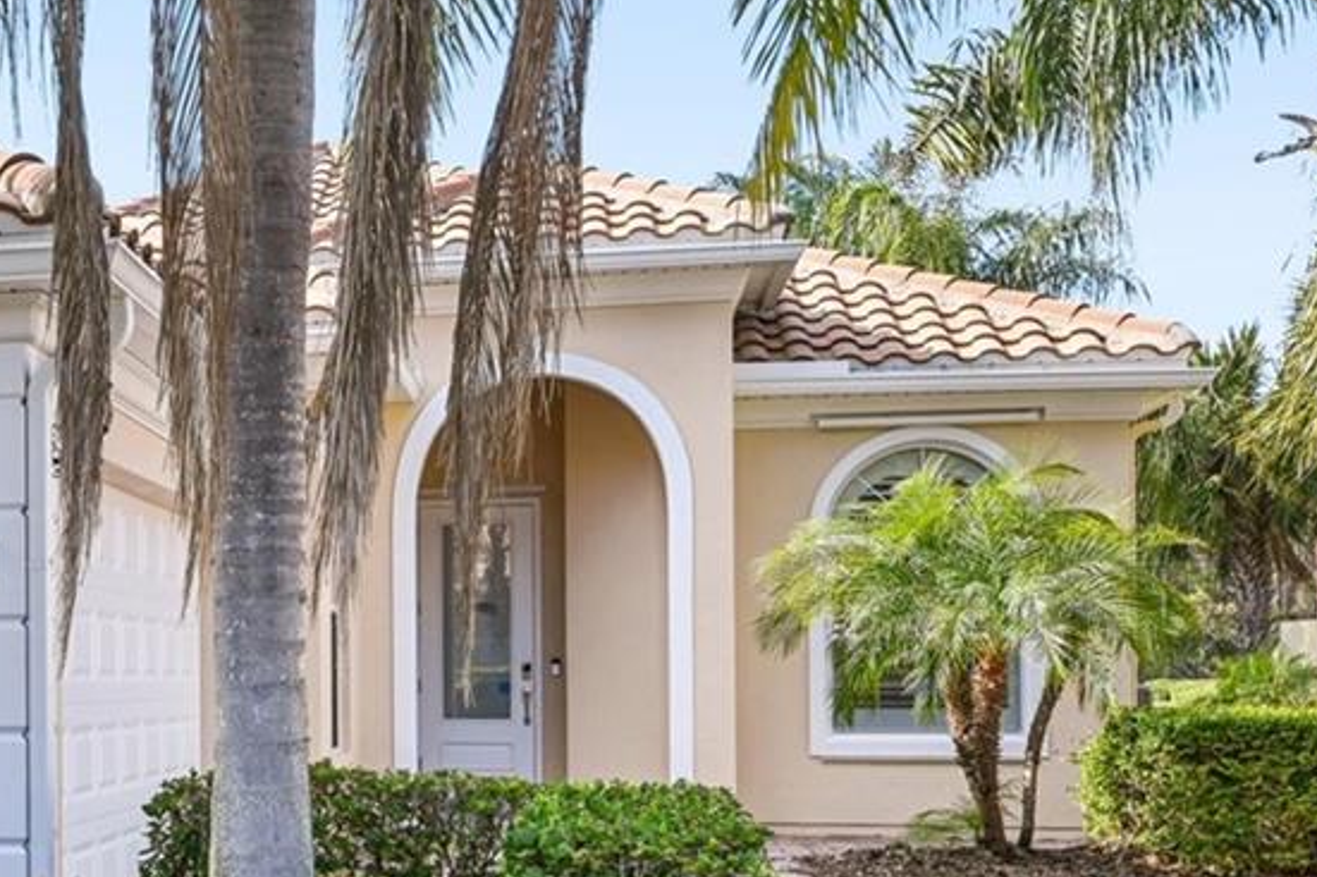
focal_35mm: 61
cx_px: -143
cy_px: 662
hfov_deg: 29.5
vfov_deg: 22.0
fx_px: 2231
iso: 400
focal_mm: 21
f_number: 8
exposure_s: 1/250
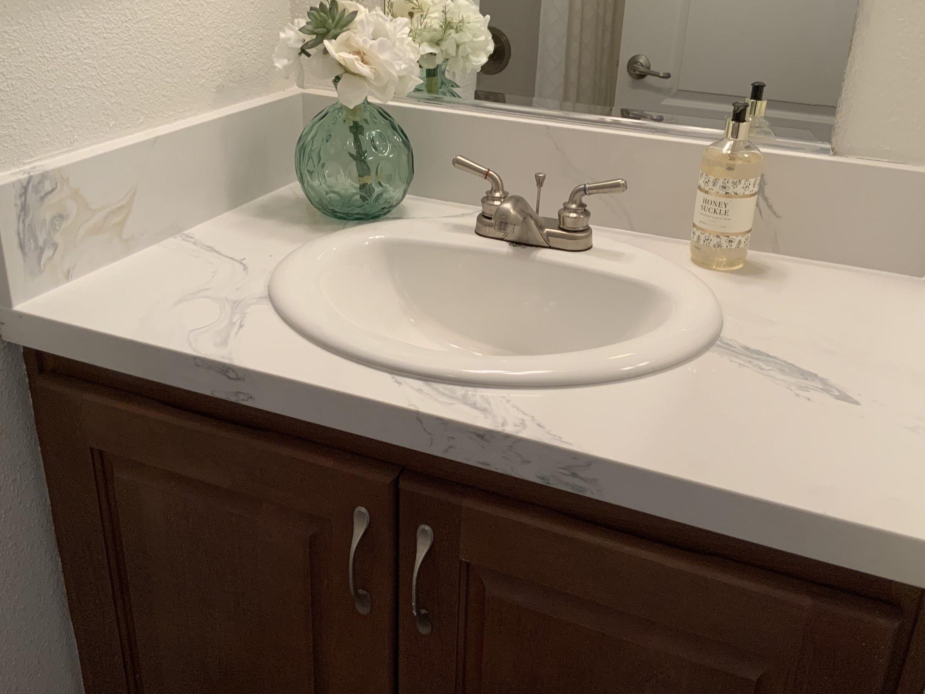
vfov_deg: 40.6
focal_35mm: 35
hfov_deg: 52.6
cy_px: 308
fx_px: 935
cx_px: 489
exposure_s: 1/60
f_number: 1.8
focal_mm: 3
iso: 80
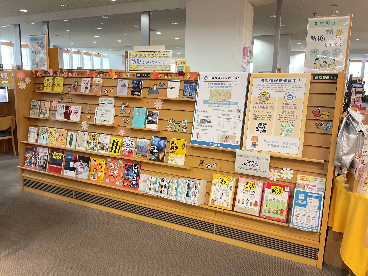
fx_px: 308
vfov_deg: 48.2
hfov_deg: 61.7
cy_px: 138
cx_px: 184
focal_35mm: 29
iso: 200
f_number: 1.8
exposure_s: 1/40
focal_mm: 3
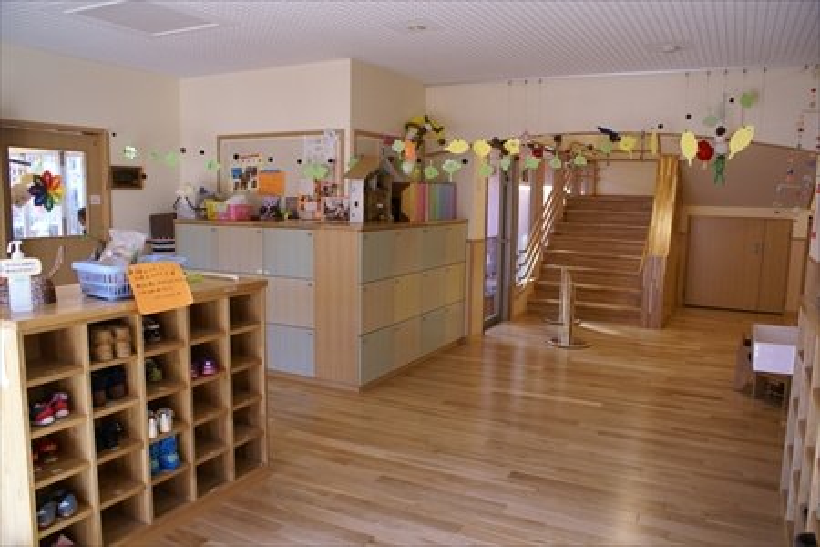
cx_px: 410
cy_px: 274
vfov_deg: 47.9
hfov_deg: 67.4
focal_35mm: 27
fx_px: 615
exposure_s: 1/30
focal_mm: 18
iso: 250
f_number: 3.5
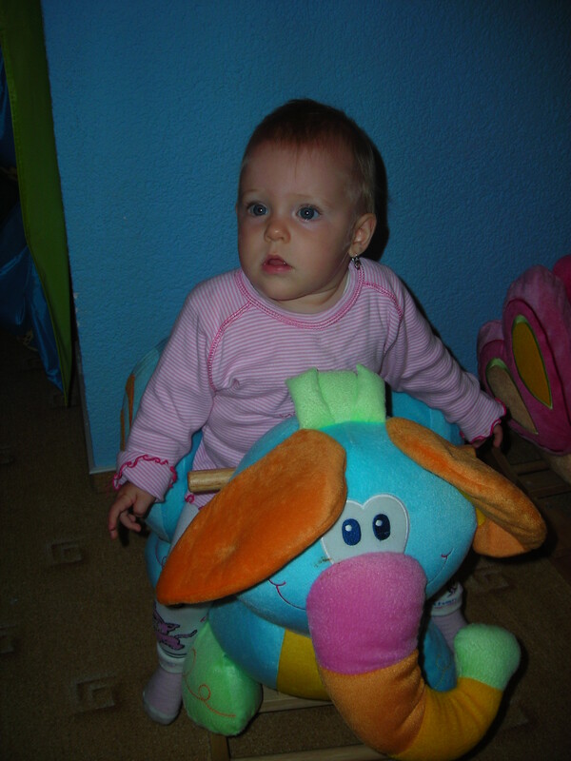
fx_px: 836
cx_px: 286
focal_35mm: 38
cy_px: 380
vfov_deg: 49.0
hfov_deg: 37.7
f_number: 3.2
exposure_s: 1/60.1
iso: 50
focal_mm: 6.3
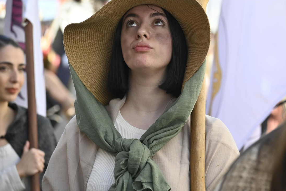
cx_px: 197
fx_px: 2190
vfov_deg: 5.0
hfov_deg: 7.5
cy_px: 66
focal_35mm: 276
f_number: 5.6
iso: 400
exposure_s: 1/500
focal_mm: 125
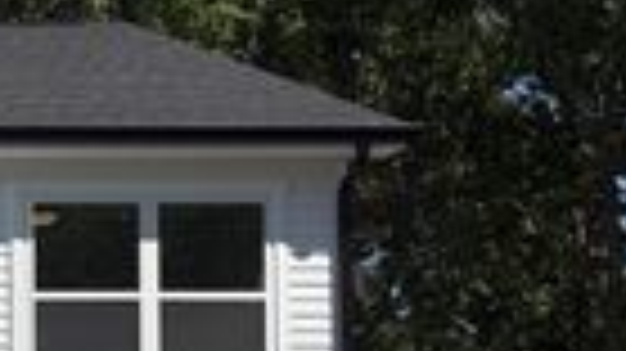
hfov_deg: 17.3
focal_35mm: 102
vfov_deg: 11.3
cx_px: -482
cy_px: 542
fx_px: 1692
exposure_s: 1/6993
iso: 50
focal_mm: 5.96
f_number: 1.6
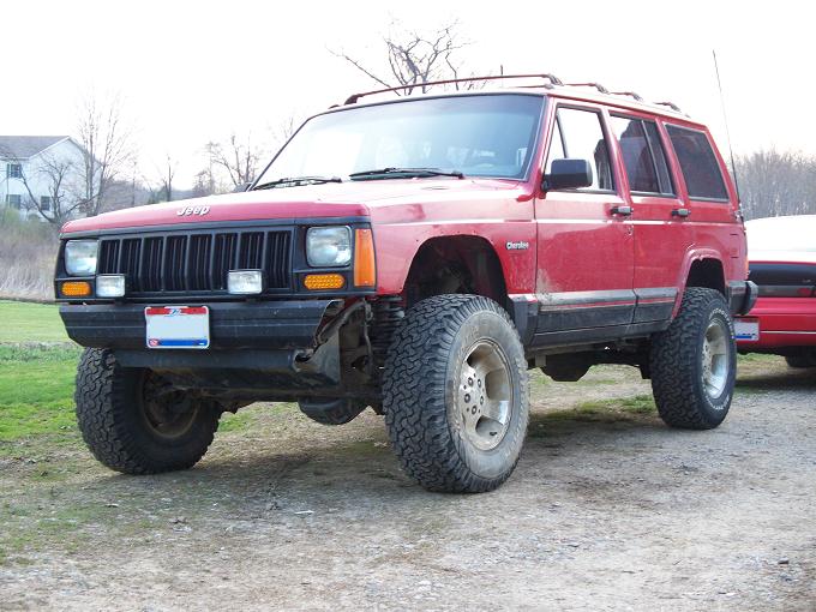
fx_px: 1438
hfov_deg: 31.7
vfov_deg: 24.0
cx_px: 408
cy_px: 306
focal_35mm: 61
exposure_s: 1/80
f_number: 3.1
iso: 125
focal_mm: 12.89
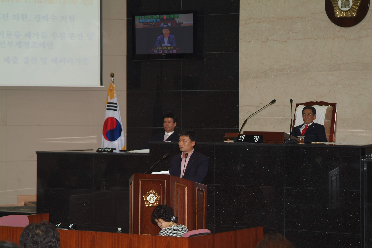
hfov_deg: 19.5
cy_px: 124
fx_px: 1085
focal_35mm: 105
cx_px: 186
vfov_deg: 13.0
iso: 200
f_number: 4.8
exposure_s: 1/60
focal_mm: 70
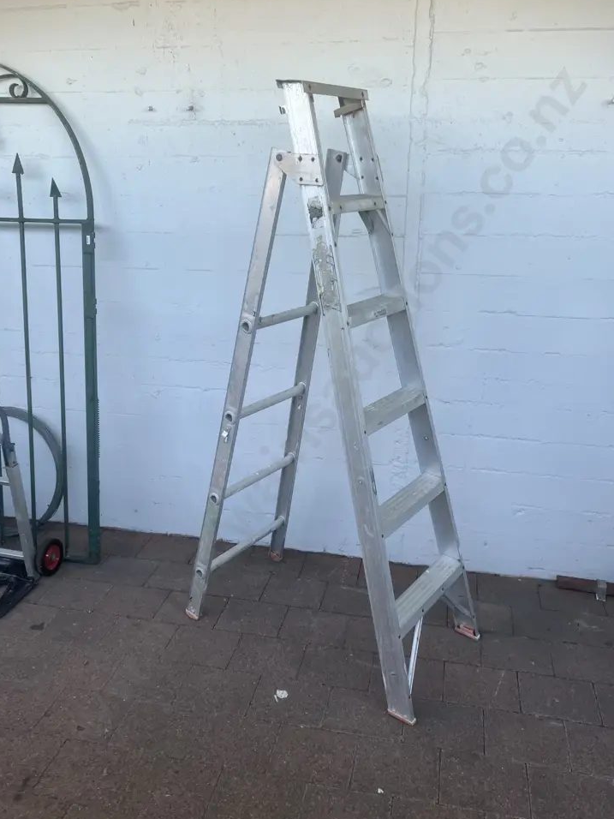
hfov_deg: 46.8
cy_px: 427
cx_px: 313
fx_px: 709
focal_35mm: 30
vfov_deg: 59.9
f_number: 1.8
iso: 64
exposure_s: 1/121
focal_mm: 3.99
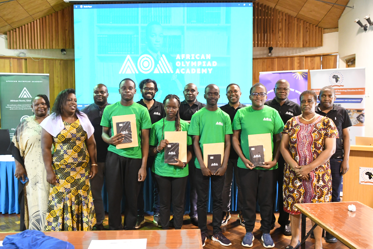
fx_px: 342
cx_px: 186
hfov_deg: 57.2
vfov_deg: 40.0
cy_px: 124
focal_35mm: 33
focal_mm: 22
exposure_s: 1/80
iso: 4000
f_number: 4.5
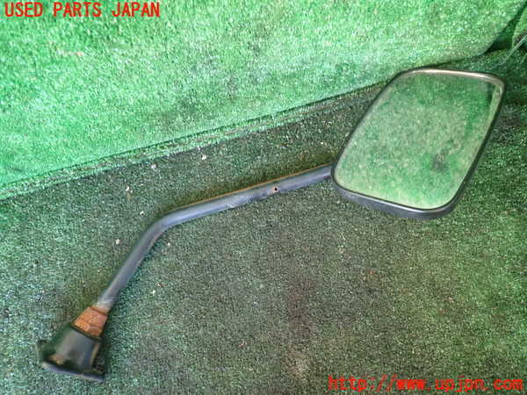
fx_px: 381
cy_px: 198
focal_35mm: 25
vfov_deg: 54.9
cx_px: 264
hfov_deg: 69.4
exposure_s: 1/30
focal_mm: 4.5
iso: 320
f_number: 2
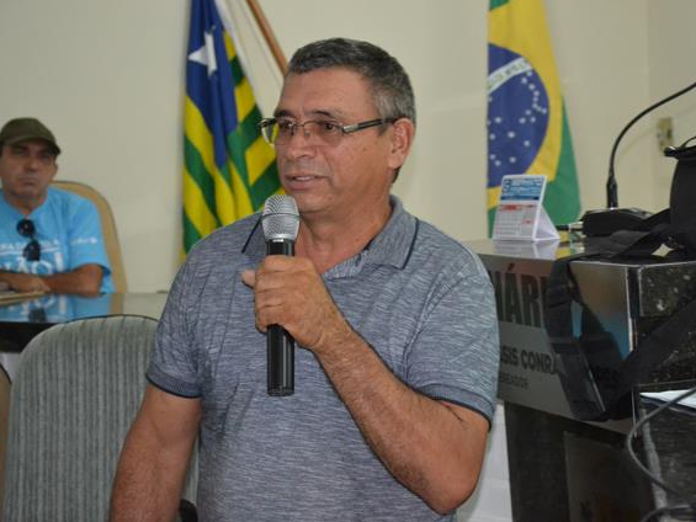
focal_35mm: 74
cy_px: 260
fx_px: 1479
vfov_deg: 20.0
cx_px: 363
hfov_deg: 26.5
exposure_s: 1/60
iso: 3200
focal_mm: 45
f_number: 4.8
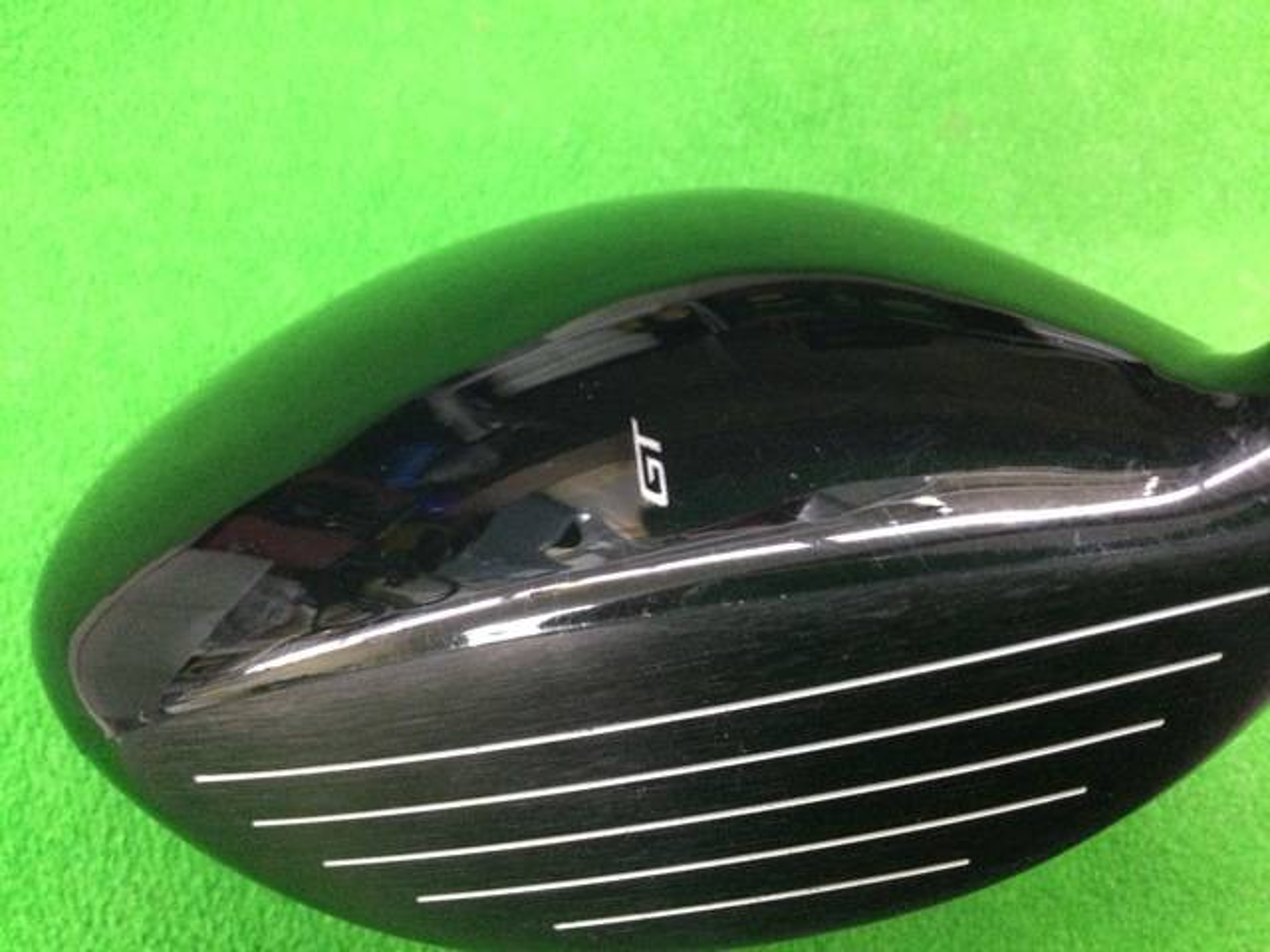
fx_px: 1137
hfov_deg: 58.4
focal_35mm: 31
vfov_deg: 45.4
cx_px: 635
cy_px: 476
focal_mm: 3.3
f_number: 2.4
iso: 250
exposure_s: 1/15
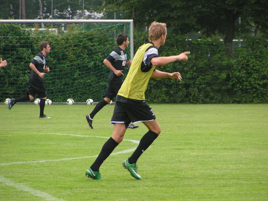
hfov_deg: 6.4
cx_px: 134
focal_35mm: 311
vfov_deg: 4.8
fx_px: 2408
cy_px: 100
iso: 125
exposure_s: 1/400
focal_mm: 47.6
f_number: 3.5
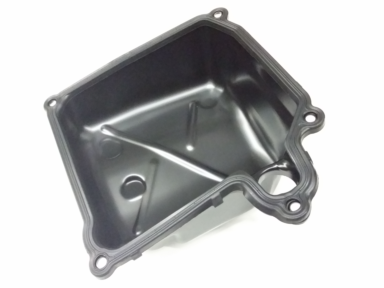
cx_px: 192
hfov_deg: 56.8
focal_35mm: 32
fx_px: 355
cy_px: 144
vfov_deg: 44.2
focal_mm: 3.4
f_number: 2.4
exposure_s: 1/15
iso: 1000
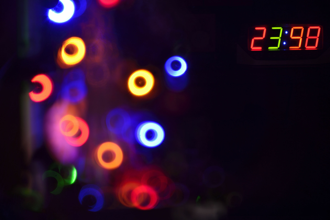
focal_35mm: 500
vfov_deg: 2.7
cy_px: 110
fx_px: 4580
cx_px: 165
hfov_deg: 4.1
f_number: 8
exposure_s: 2.5
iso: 100
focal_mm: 500
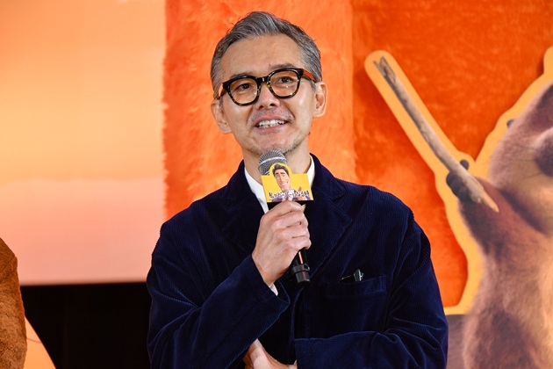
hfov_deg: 9.5
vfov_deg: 6.3
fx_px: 3341
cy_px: 184
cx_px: 276
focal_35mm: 218
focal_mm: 145
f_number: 9
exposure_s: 1/250
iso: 2500
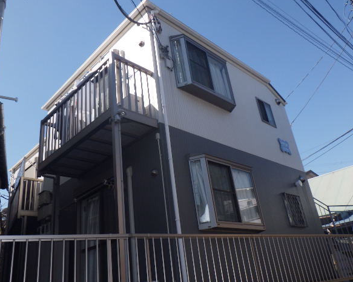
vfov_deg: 48.5
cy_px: 139
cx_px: 169
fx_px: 313
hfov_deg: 58.8
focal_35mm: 30
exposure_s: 1/1250
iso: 250
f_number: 4.2
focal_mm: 5
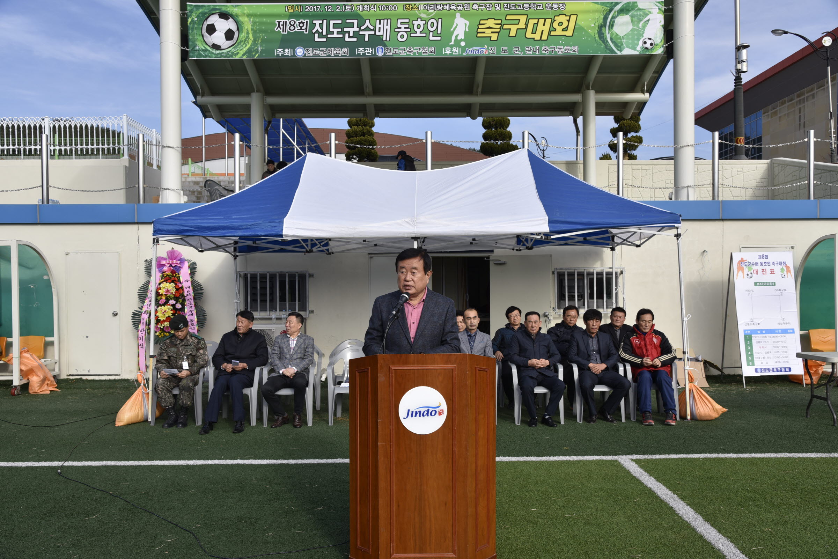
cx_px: 419
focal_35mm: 30
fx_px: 698
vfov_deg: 43.6
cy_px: 280
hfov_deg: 61.9
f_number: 9
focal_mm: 30
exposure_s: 1/200
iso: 100
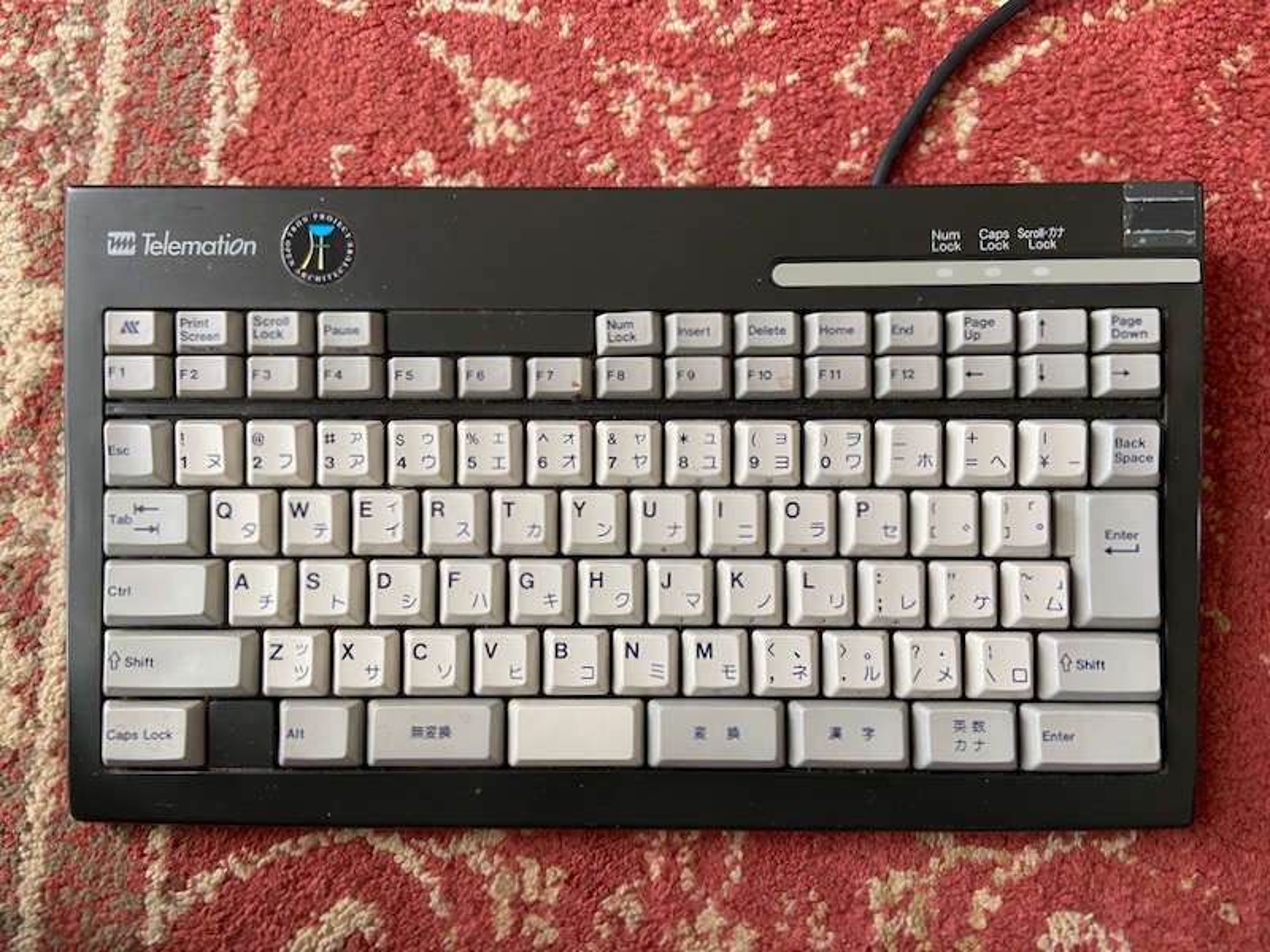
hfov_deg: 67.3
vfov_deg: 53.1
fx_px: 954
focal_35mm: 26
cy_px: 476
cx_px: 635
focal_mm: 4.25
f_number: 1.8
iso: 125
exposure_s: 1/95
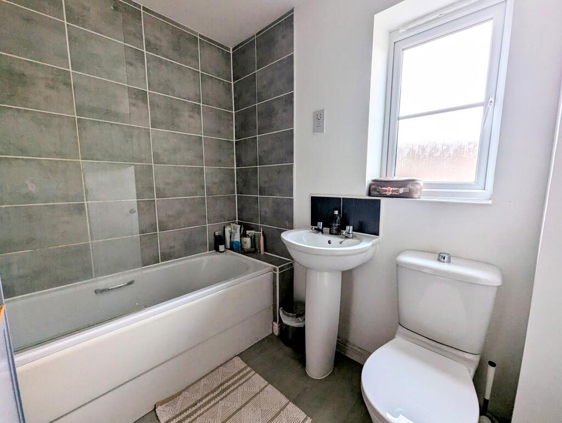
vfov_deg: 90.1
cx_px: 281
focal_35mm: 13
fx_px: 211
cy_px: 212
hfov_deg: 106.1
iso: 43
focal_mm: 1.95
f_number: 2.2
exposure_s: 1/31
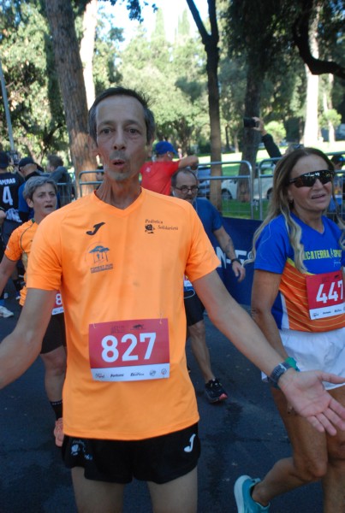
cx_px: 172
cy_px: 256
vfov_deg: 46.3
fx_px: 601
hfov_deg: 32.0
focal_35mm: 42
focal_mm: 28
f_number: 4
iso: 1000
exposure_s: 1/500
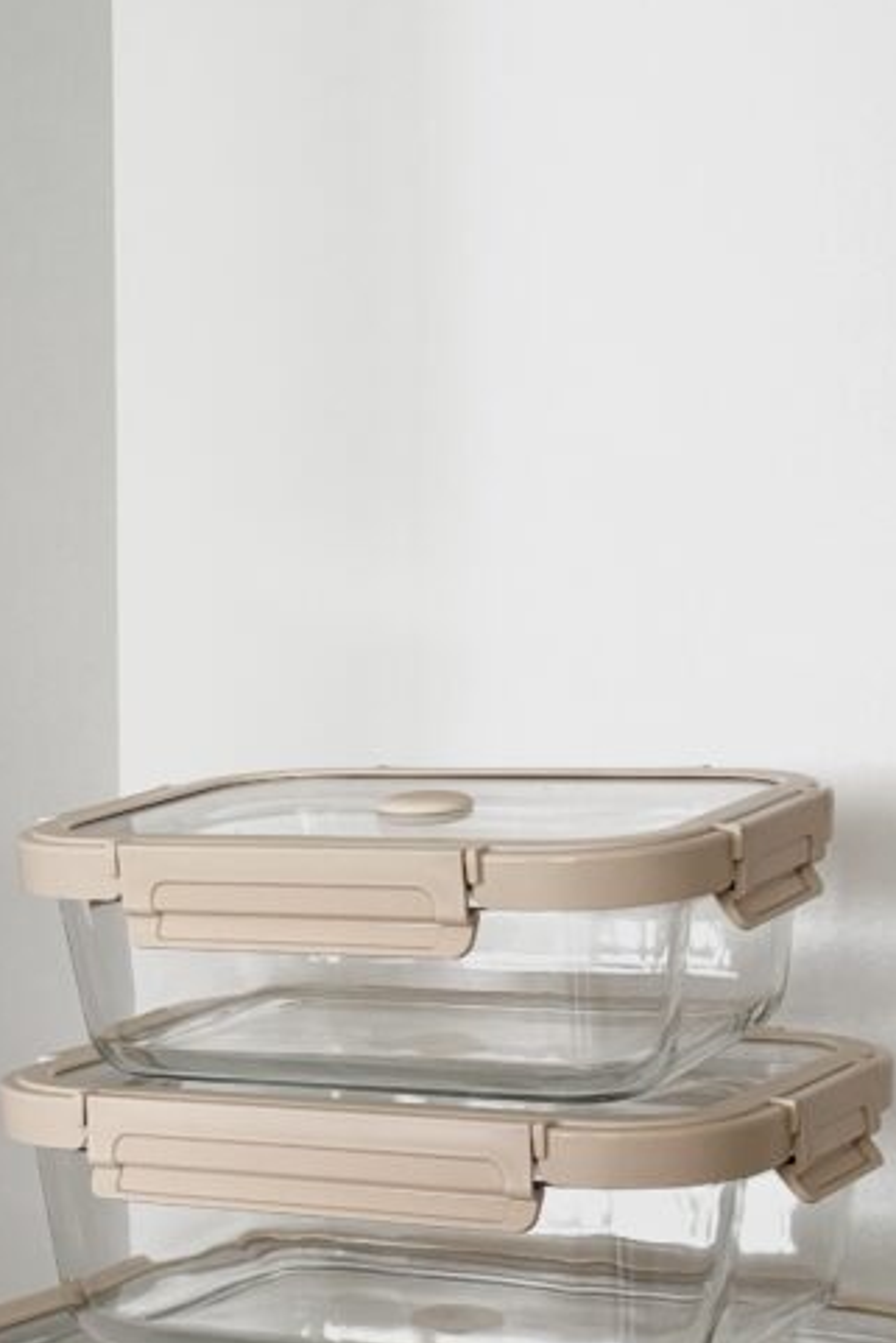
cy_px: 835
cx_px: 268
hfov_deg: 16.4
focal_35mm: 83
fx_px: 3096
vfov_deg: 24.4
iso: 100
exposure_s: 1/63
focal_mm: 6.76
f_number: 1.78
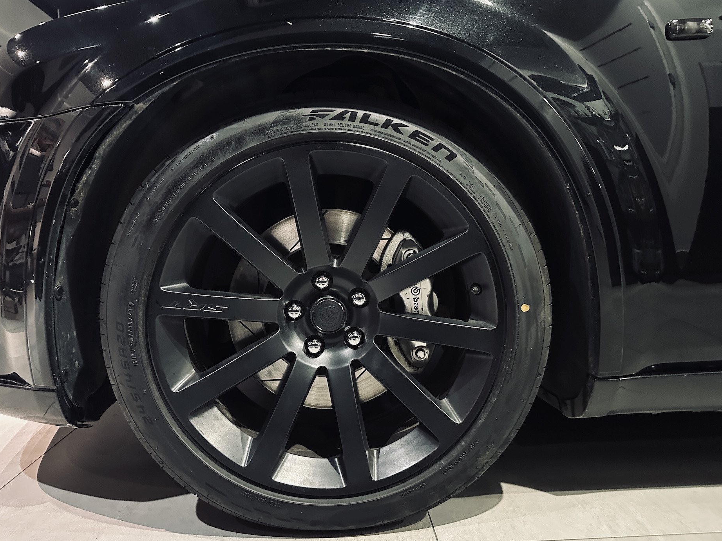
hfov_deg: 69.4
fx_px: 521
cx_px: 347
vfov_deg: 54.9
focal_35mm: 25
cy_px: 269
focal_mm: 6.86
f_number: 1.78
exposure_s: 1/25
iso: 1250
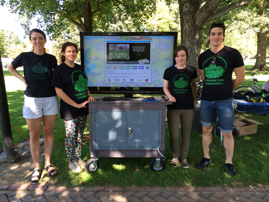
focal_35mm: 30
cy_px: 101
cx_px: 134
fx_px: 233
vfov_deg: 46.8
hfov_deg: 60.0
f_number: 2.2
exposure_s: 1/120
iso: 40
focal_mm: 4.12
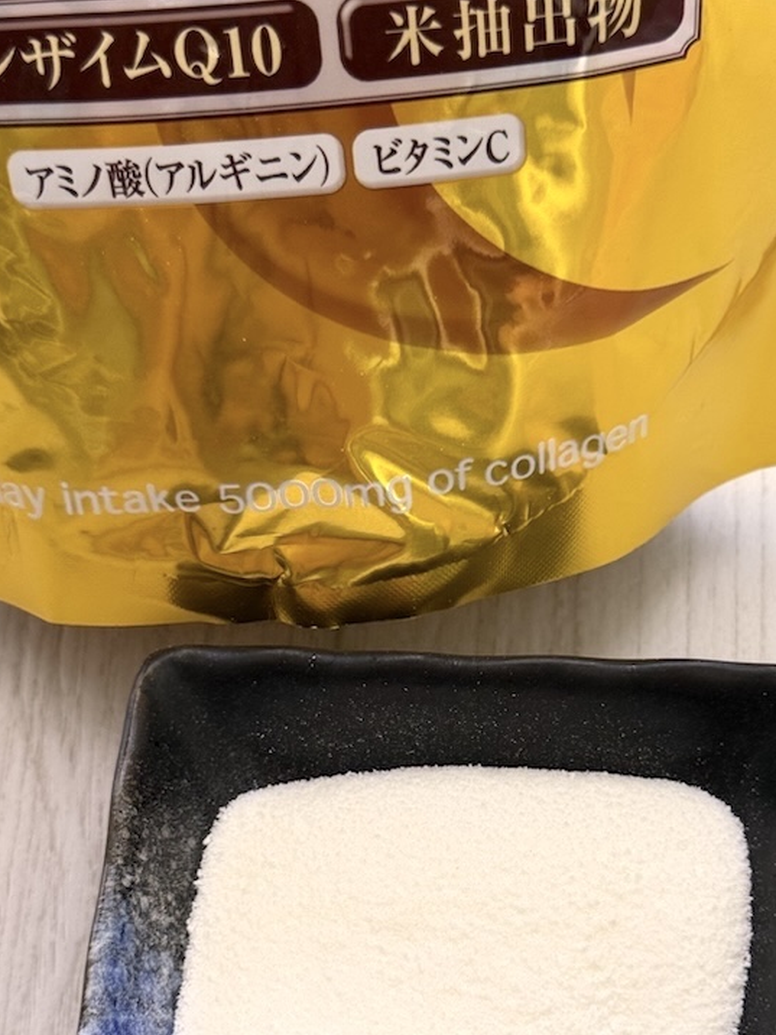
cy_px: 717
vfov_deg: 28.7
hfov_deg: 21.9
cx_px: 468
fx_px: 2003
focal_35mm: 67
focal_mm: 6.76
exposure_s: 1/40
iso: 200
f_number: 1.78
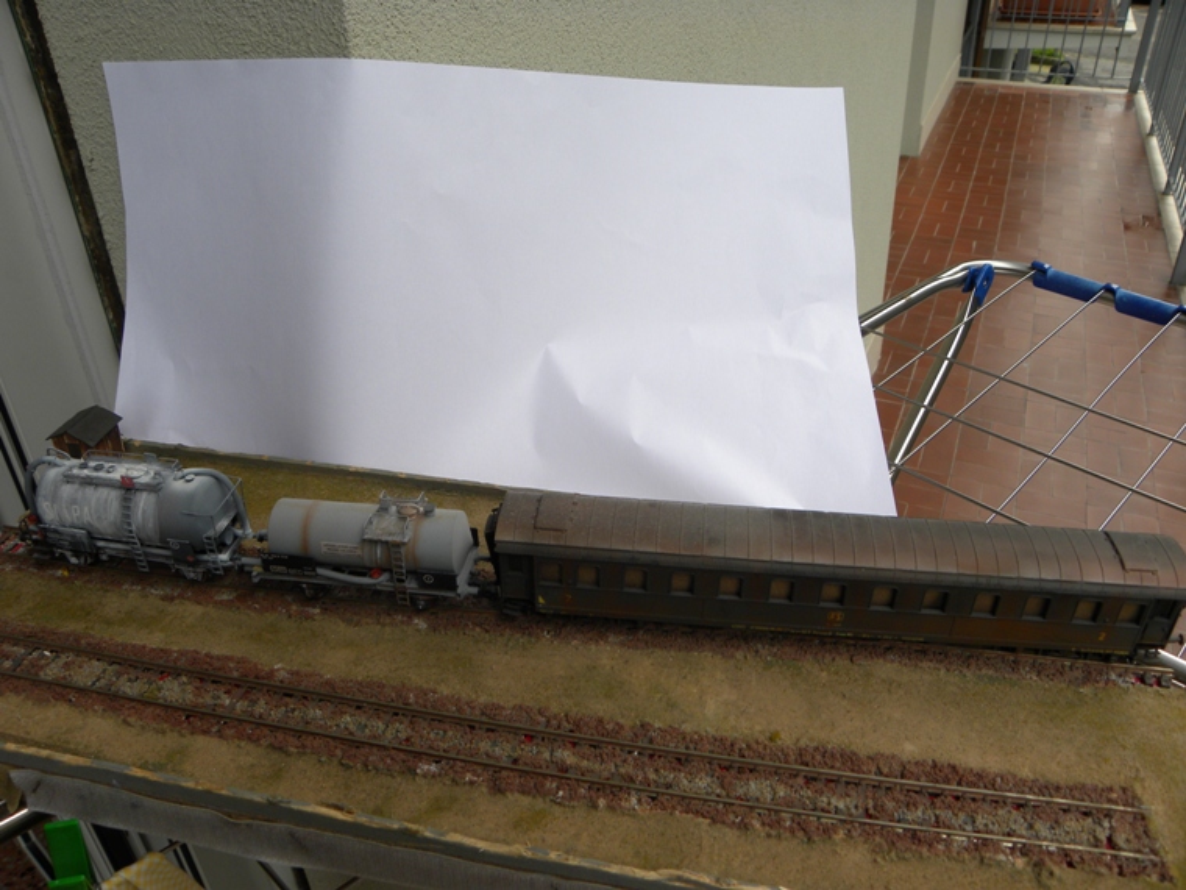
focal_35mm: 29
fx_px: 994
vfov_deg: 48.2
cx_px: 593
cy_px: 445
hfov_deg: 61.7
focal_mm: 5.2
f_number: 3.5
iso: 64
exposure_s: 1/85.1
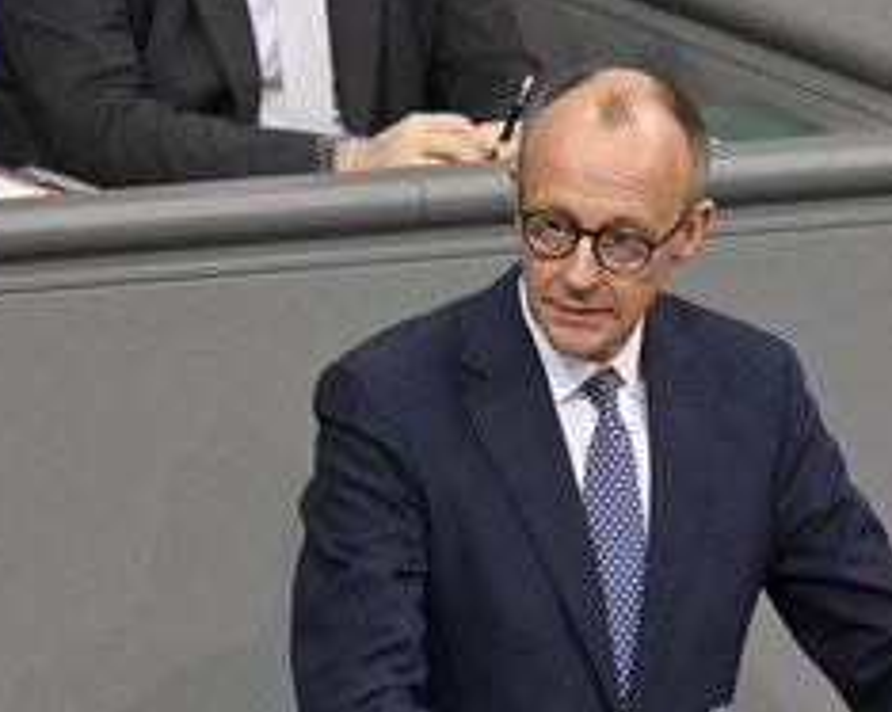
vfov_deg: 2.8
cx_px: 497
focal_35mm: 560
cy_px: 556
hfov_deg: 3.5
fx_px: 14778
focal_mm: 310
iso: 10000
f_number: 5.6
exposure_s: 1/400
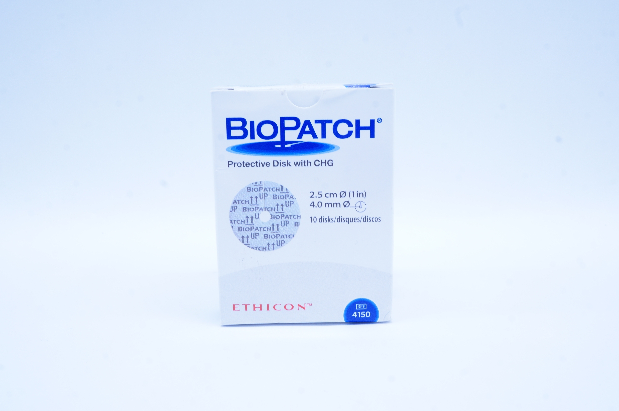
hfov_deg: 51.3
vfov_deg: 35.4
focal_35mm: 38
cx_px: 310
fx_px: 644
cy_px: 206
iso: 400
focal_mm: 25
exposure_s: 1/10
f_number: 14
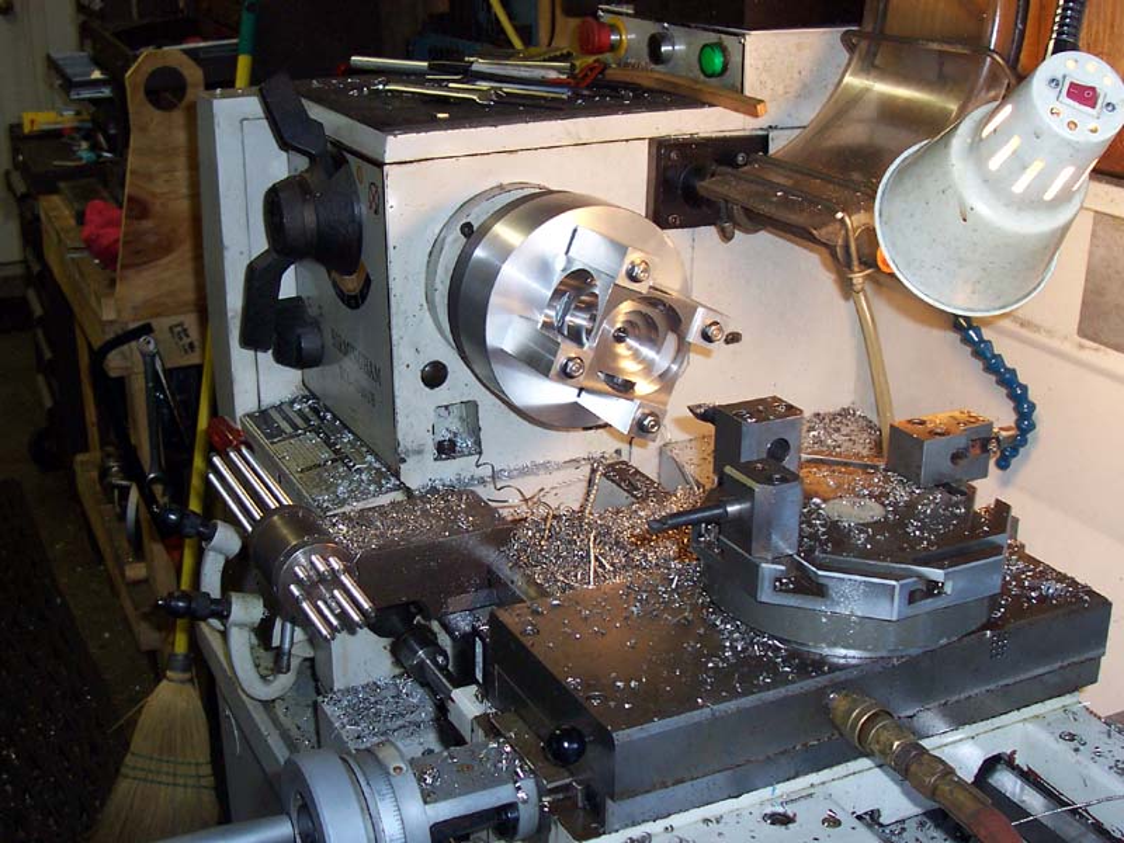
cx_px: 562
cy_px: 422
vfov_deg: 31.5
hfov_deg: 41.2
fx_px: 1494
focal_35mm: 46
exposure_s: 1/60
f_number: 3
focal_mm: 7
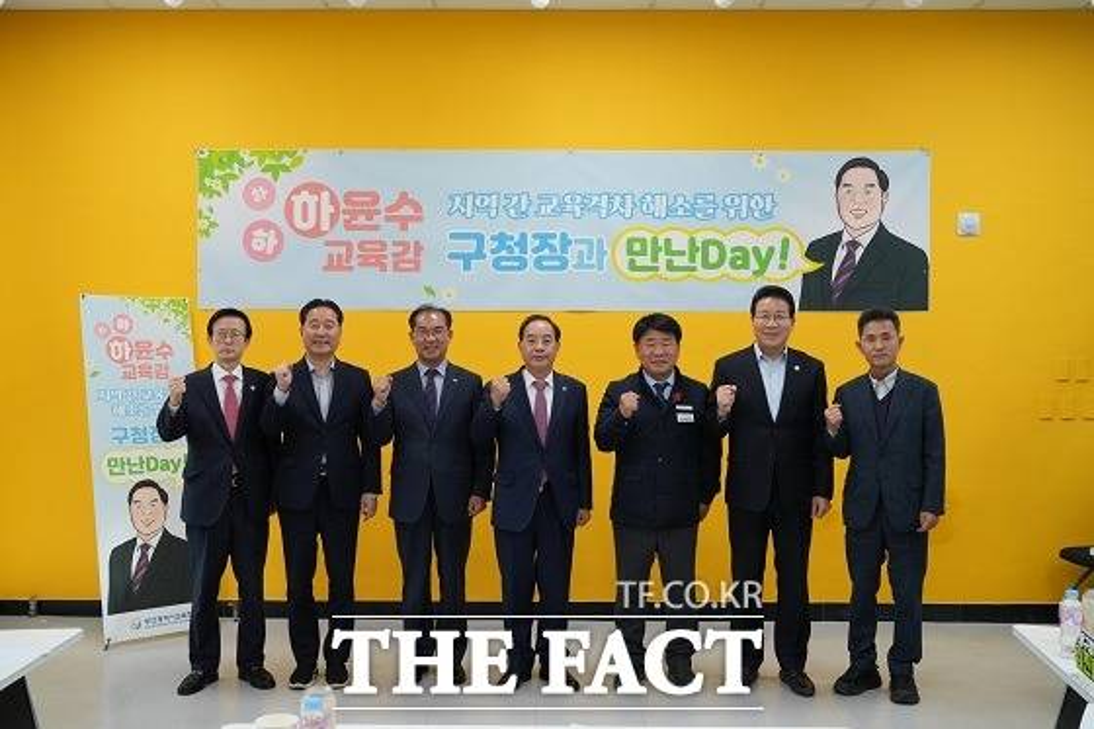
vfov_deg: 36.9
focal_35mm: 36
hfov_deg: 53.1
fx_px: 1094
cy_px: 364
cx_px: 547
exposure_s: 1/100
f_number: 5.6
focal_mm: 36
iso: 1000
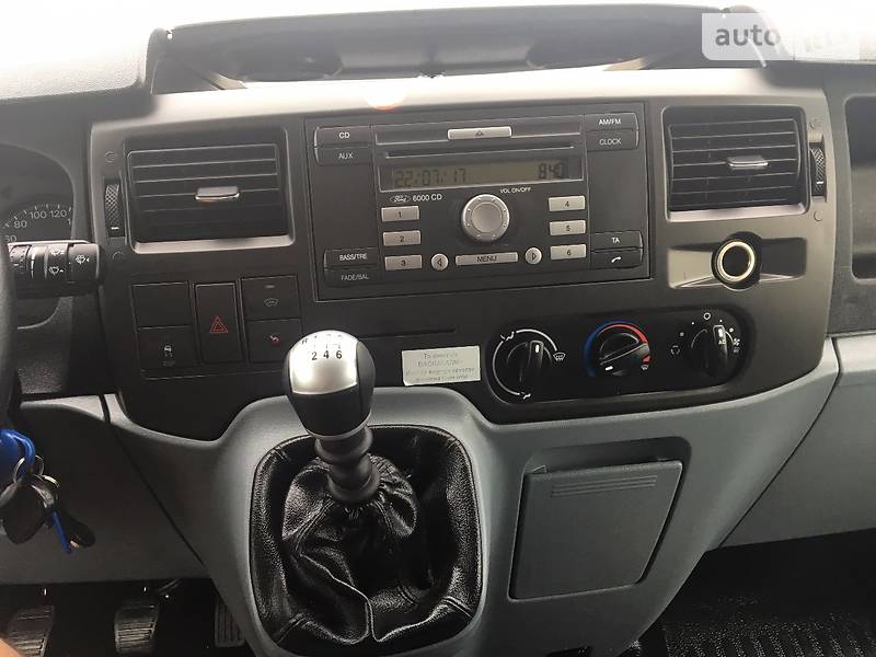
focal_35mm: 29
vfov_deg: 48.2
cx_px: 438
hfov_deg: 61.7
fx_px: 734
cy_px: 328
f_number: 2.2
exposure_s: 1/33
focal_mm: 4.2
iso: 25
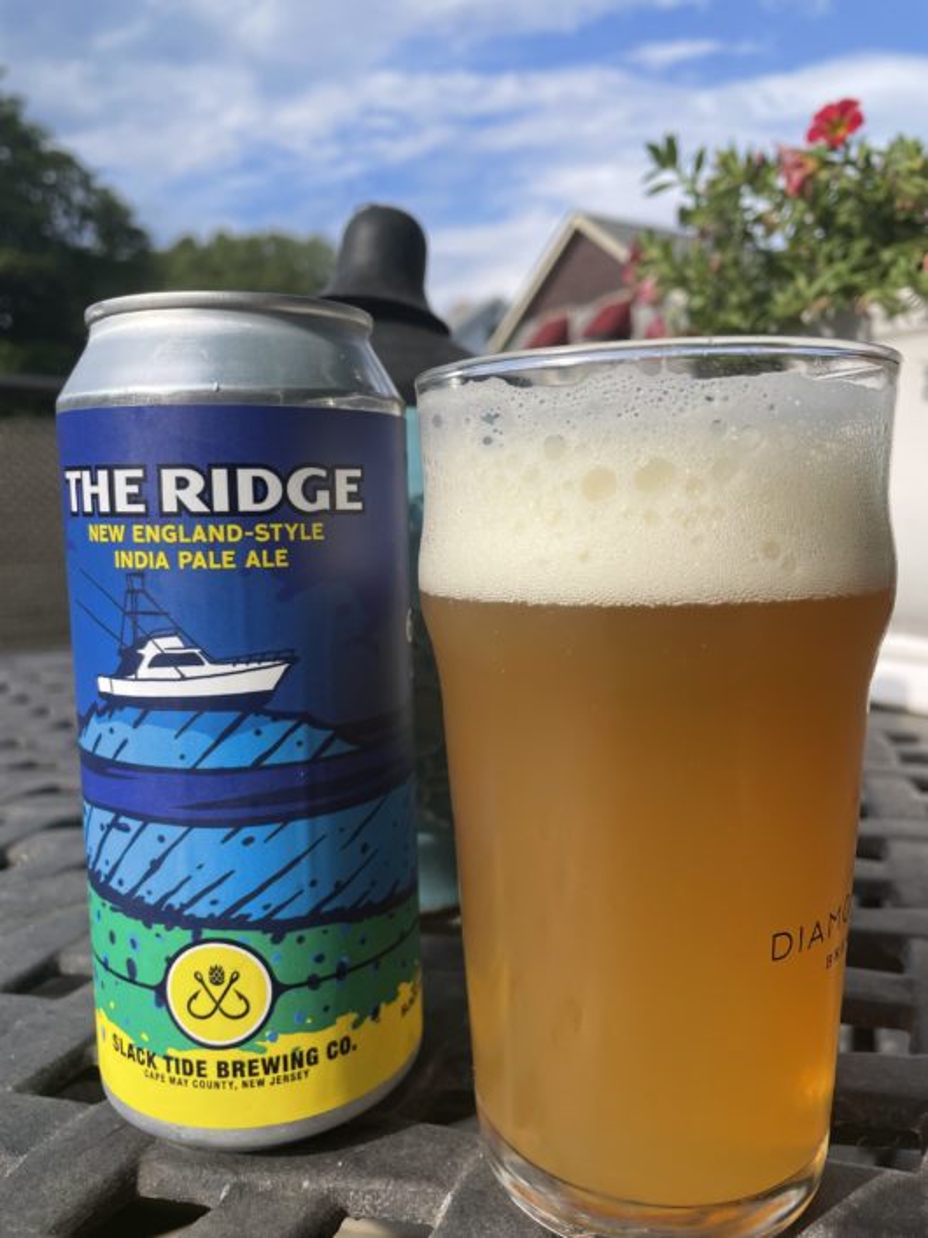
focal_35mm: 26
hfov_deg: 53.0
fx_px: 930
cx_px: 464
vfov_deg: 67.3
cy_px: 619
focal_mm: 4.2
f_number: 1.6
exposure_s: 1/2092
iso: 32
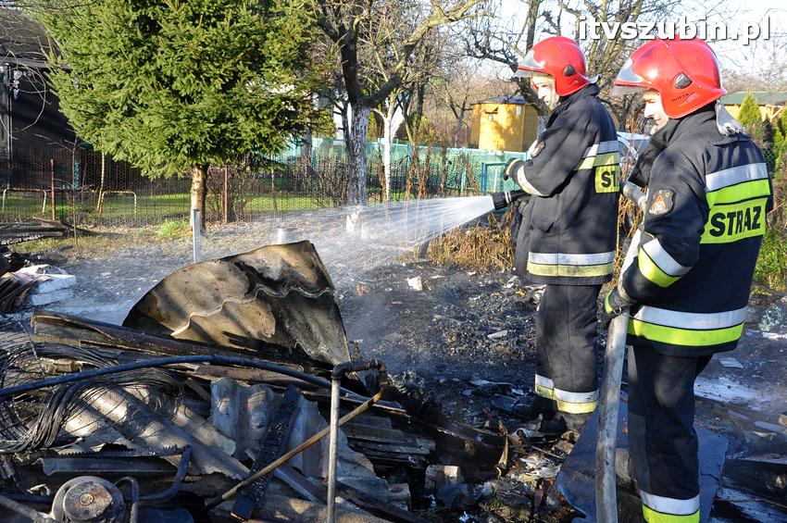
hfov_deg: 41.1
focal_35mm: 48
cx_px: 394
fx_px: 1048
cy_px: 262
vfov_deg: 28.0
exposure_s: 1/320
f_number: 9
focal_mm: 32
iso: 1000
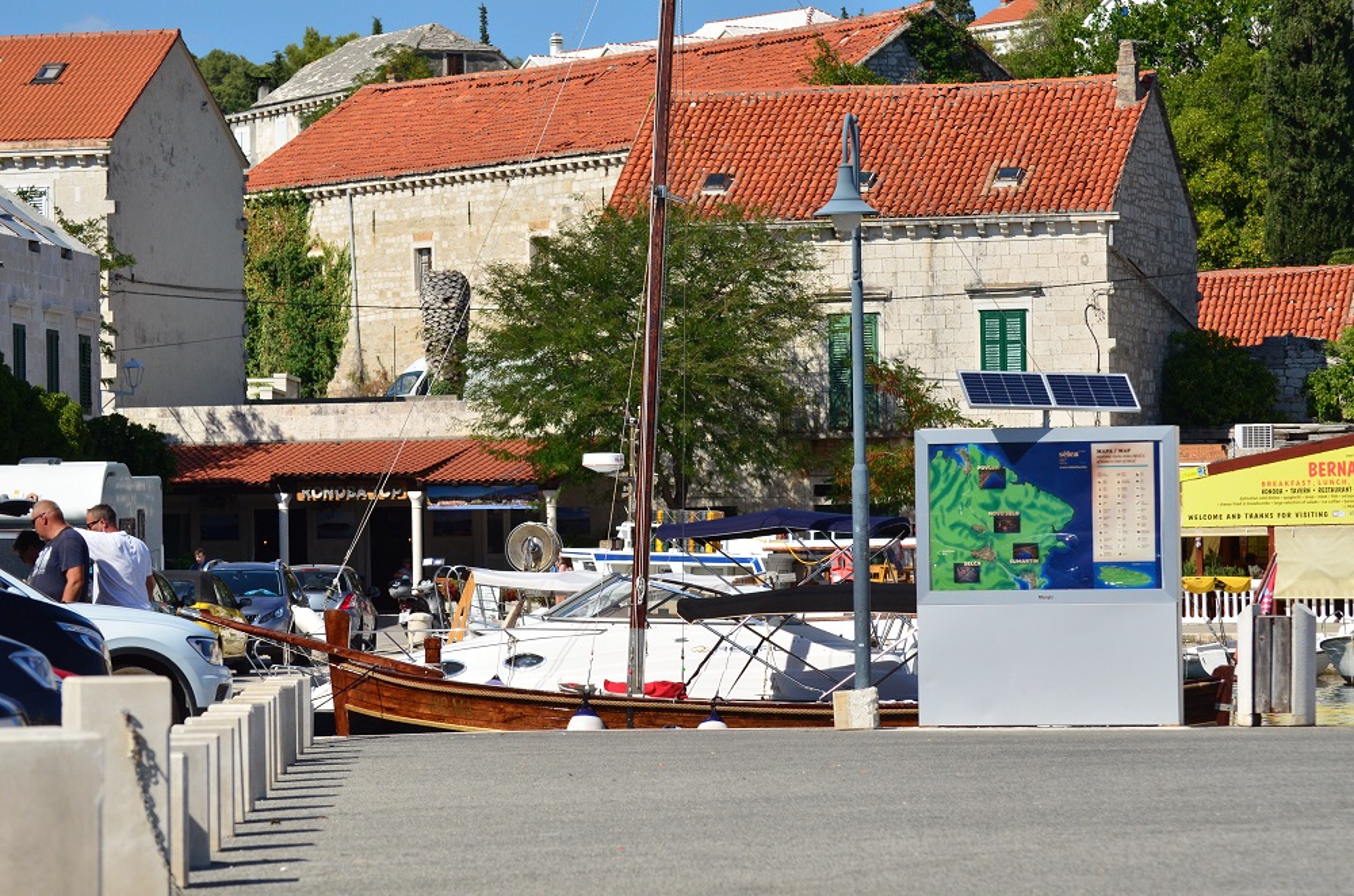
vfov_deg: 9.6
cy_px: 448
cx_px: 677
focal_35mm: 142
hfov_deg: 14.4
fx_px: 5348
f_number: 5.6
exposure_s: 1/8000
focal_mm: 95
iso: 900
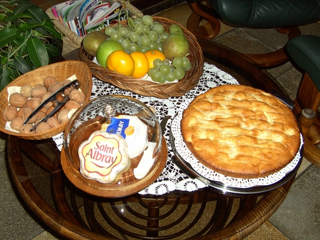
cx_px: 156
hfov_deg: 45.8
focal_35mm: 41
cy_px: 124
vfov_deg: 35.1
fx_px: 379
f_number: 2.8
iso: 64
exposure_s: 1/50
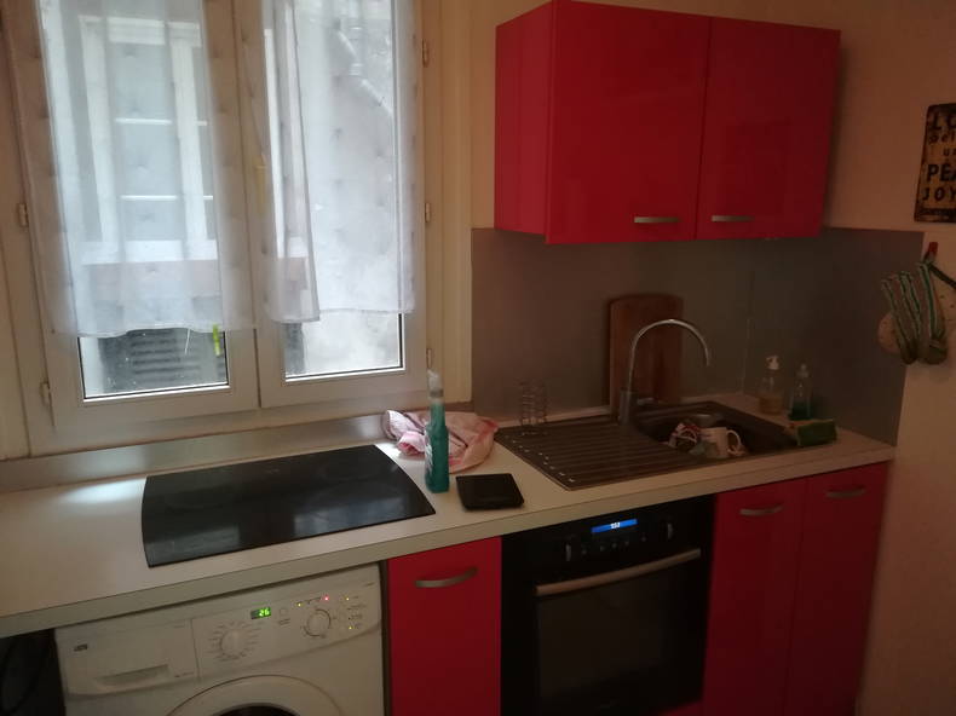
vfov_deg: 53.0
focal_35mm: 26
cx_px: 478
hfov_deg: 67.3
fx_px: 718
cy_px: 358
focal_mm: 3.83
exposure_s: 1/14.3
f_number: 2.2
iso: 500
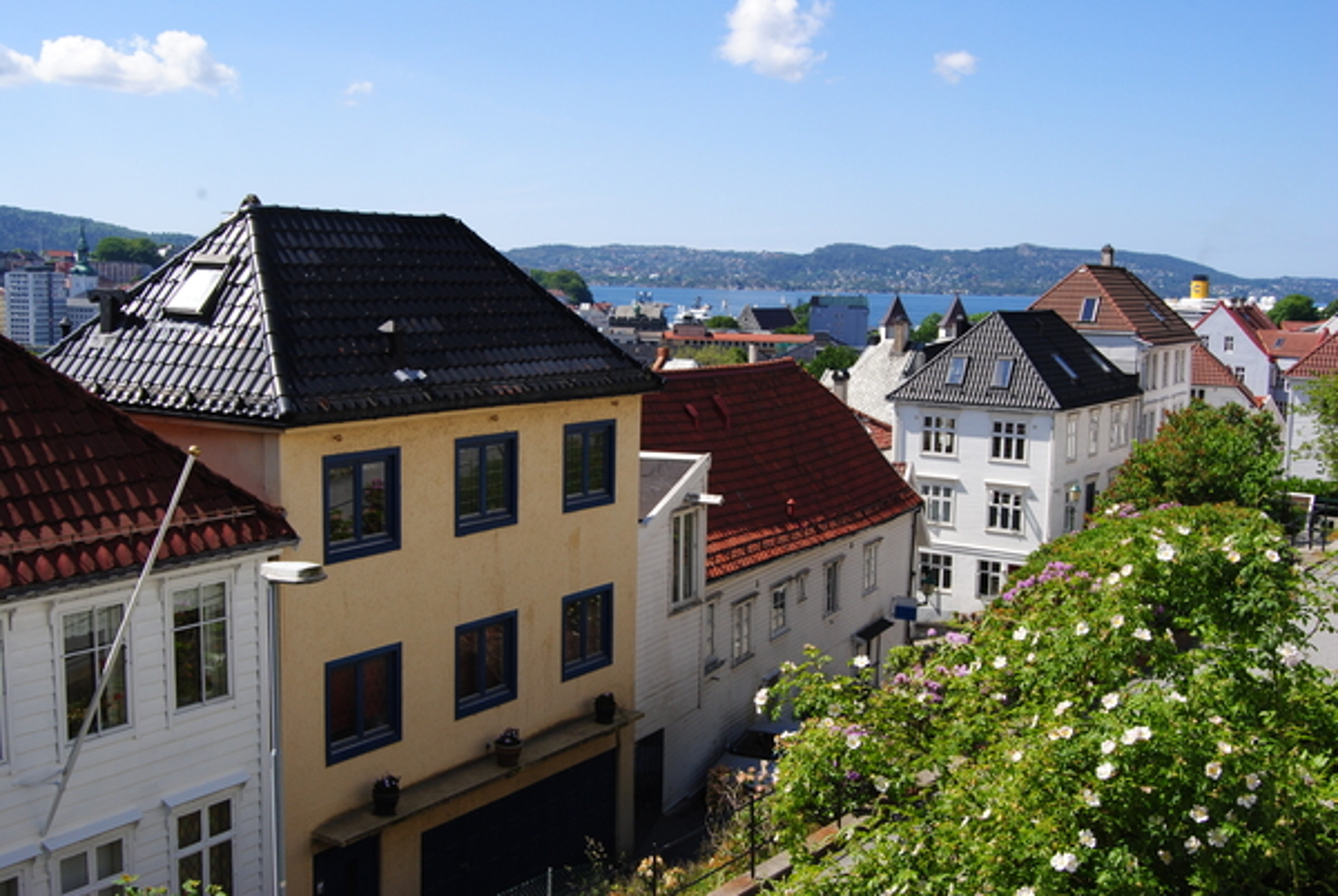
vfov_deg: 34.3
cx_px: 669
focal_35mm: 39
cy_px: 448
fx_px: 1452
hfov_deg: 49.5
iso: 200
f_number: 10
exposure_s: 1/200
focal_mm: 26
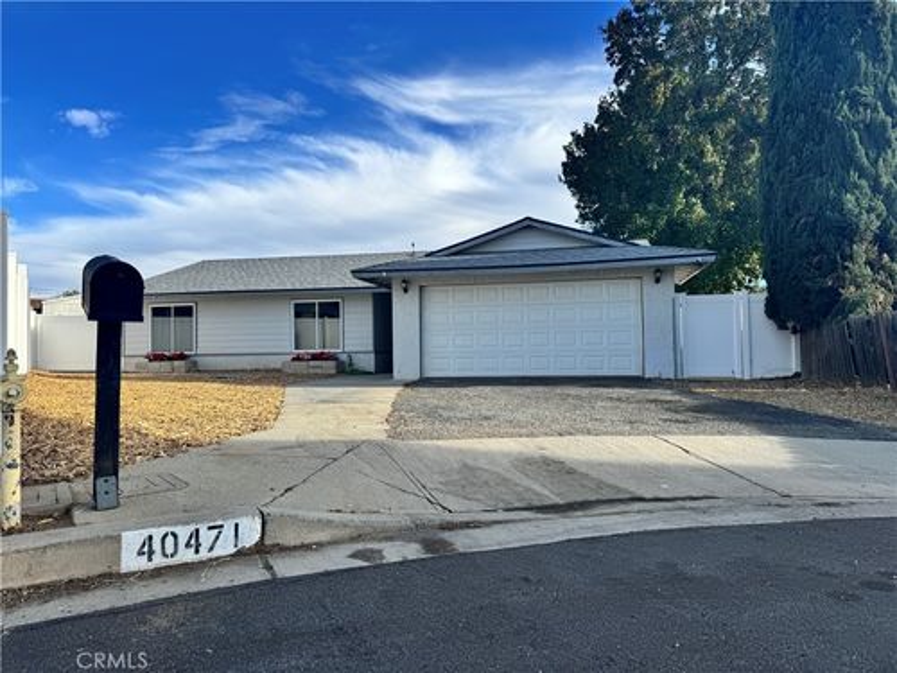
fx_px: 622
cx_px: 448
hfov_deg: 71.6
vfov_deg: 56.8
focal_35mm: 24
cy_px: 336
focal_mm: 6.76
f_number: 1.78
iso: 80
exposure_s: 1/3413
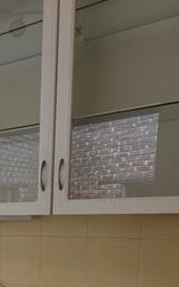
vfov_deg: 41.3
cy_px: 264
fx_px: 343
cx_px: -93
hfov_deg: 23.2
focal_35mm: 44
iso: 50
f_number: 1.9
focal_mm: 2.2
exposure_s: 1/100
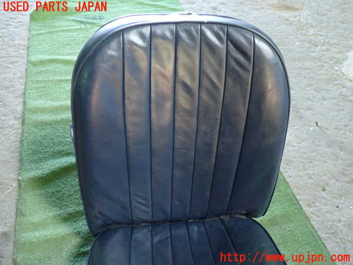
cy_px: 132
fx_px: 306
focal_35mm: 30
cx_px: 176
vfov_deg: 46.8
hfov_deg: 60.0
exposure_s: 1/30
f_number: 2.3
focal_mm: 5.4
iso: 640
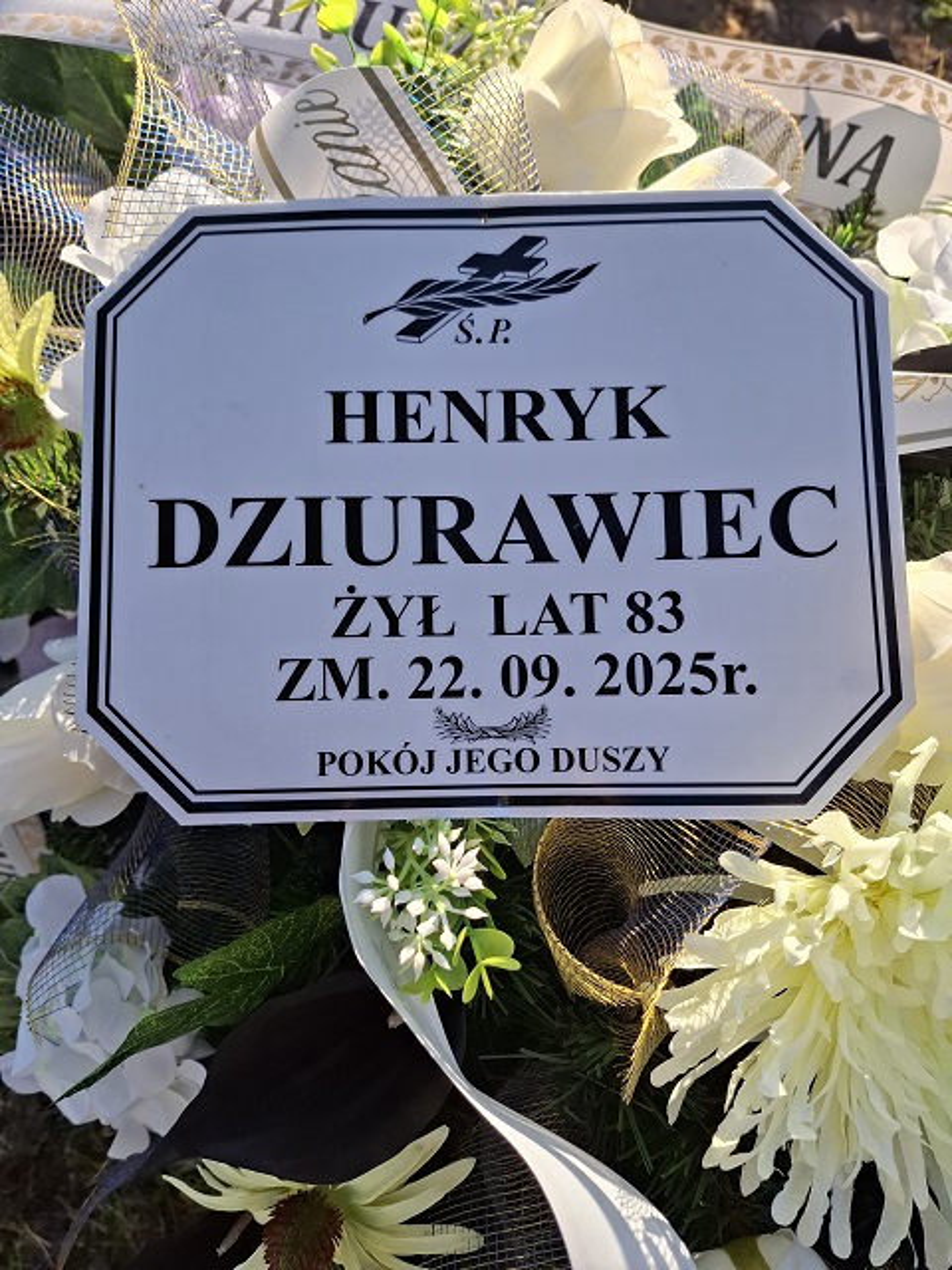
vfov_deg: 73.9
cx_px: 476
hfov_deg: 58.9
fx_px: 843
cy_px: 635
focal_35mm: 23
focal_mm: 5.54
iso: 50
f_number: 1.8
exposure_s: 1/705
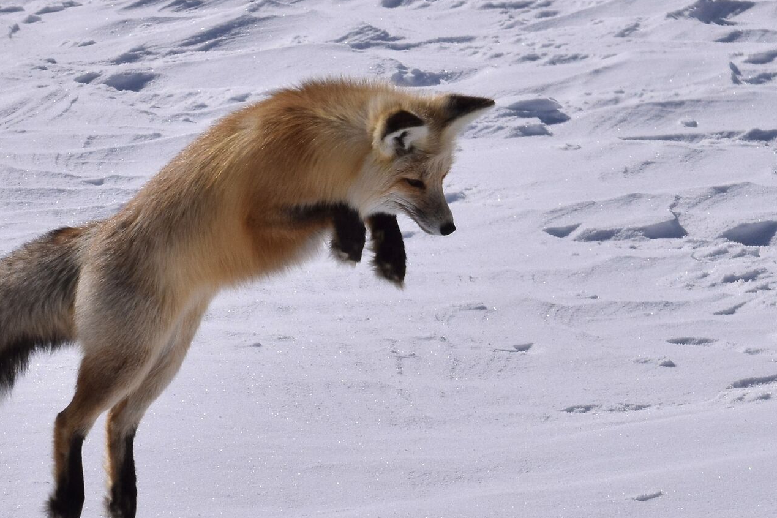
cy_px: 443
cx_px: 478
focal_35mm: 312
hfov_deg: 6.6
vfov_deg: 4.4
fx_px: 6733
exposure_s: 1/2500
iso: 250
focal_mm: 110
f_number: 13
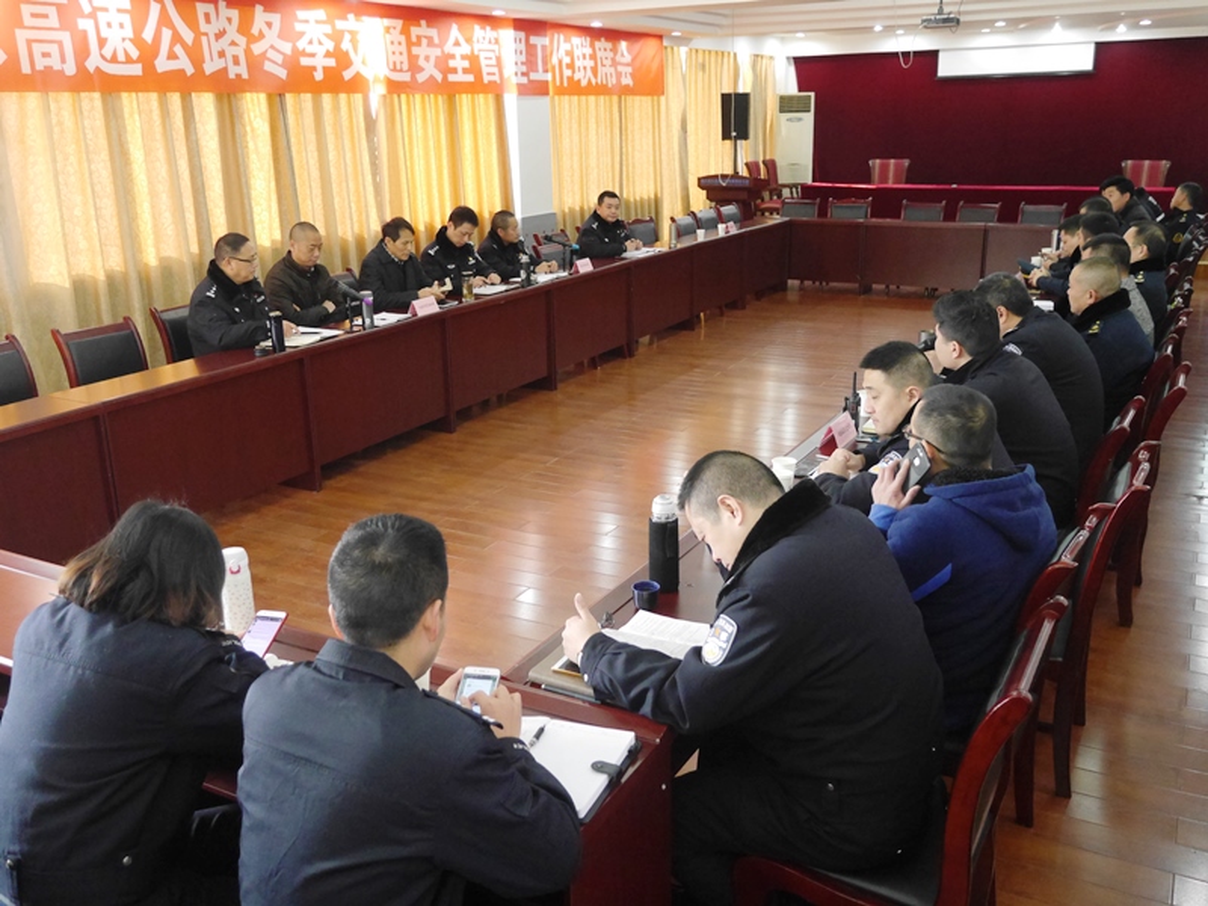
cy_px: 453
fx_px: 1047
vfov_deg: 46.8
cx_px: 604
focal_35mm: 30
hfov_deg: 60.0
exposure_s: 1/60
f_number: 3.6
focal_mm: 15
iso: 1600
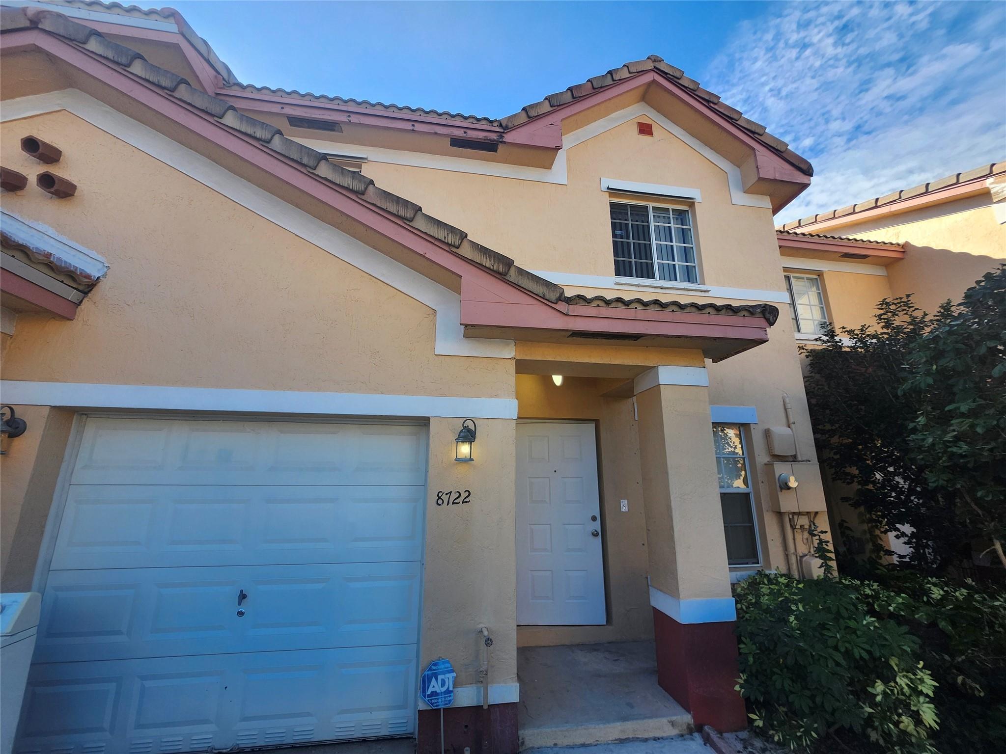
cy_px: 377
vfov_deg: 89.9
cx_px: 503
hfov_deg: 106.2
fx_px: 378
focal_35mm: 13
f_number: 2.2
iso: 40
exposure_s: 1/617
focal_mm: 1.74
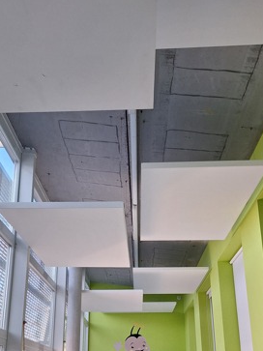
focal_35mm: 38
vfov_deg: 47.5
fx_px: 385
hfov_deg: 37.7
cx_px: 124
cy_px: 256
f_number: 1.8
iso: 50
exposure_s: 1/100
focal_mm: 5.54
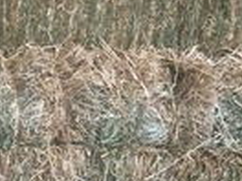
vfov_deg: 10.2
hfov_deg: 11.5
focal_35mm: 145
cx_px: -323
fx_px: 1014
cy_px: 131
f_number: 2.2
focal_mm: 4.15
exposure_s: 1/33
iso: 25
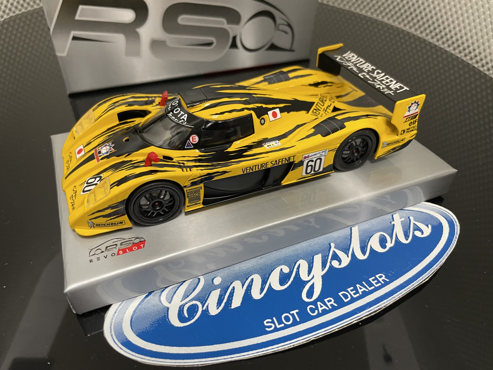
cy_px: 185
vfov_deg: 53.1
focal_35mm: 26
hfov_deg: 67.3
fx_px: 370
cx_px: 246
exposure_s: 1/60
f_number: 1.6
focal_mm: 4.2
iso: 320
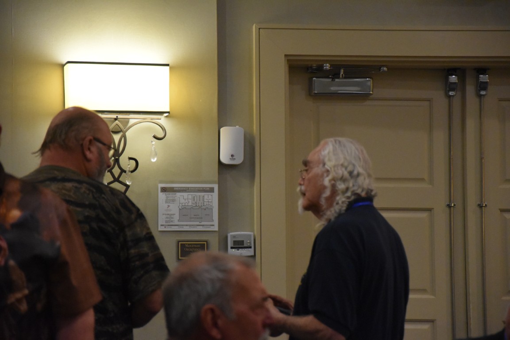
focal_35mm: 158
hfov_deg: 13.0
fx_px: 2231
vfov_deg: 8.7
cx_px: 255
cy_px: 170
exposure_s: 1/125
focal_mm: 105
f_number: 5.6
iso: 4500
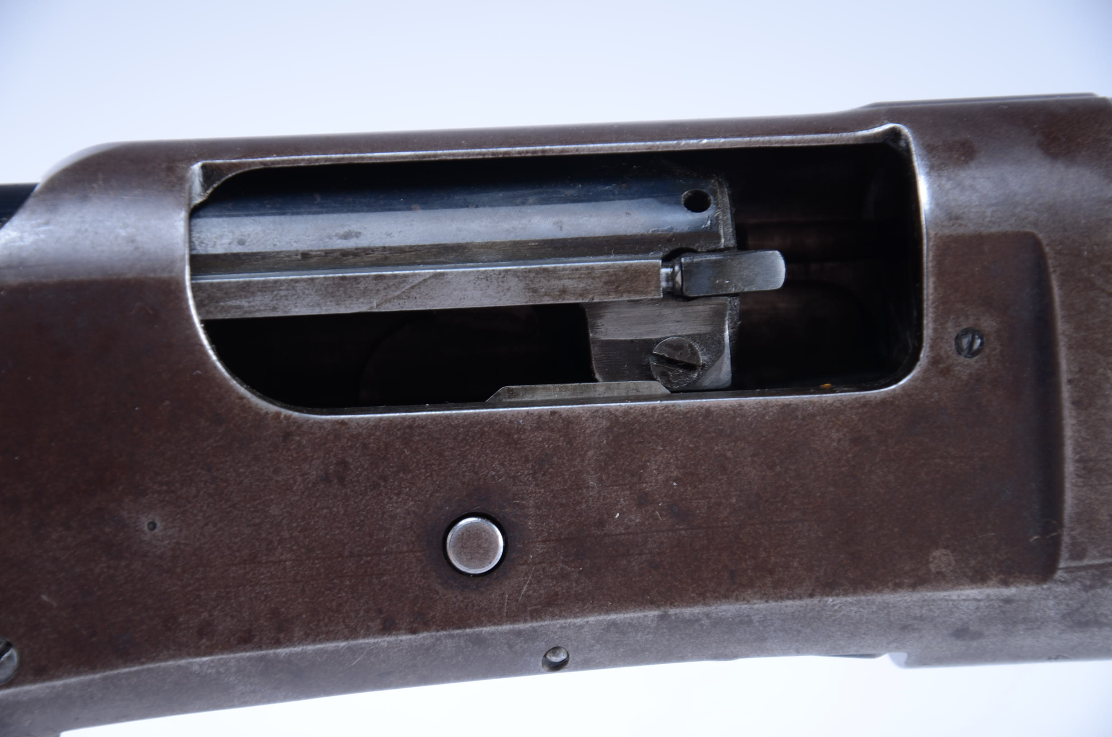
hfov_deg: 13.1
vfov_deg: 8.7
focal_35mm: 158
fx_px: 4855
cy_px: 368
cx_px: 556
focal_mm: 105
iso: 100
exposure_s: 1/100
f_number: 7.1
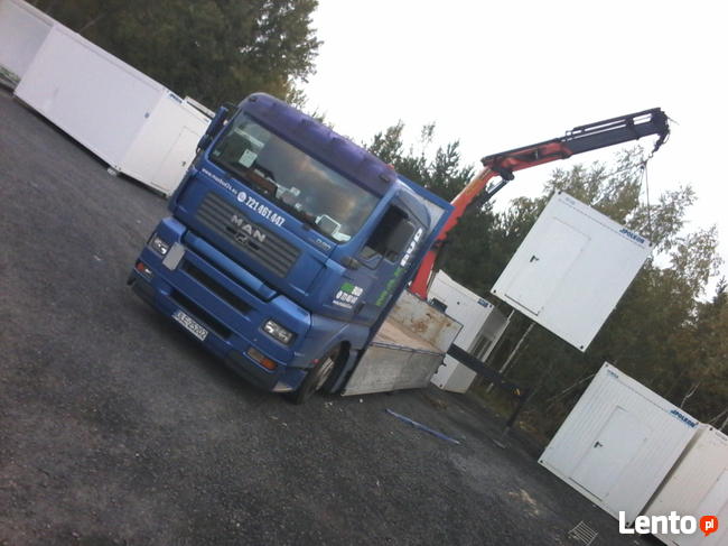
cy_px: 273
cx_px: 364
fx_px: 610
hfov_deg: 61.7
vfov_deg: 48.2
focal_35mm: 29
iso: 100
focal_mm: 2.35
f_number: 2.4
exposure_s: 1/100
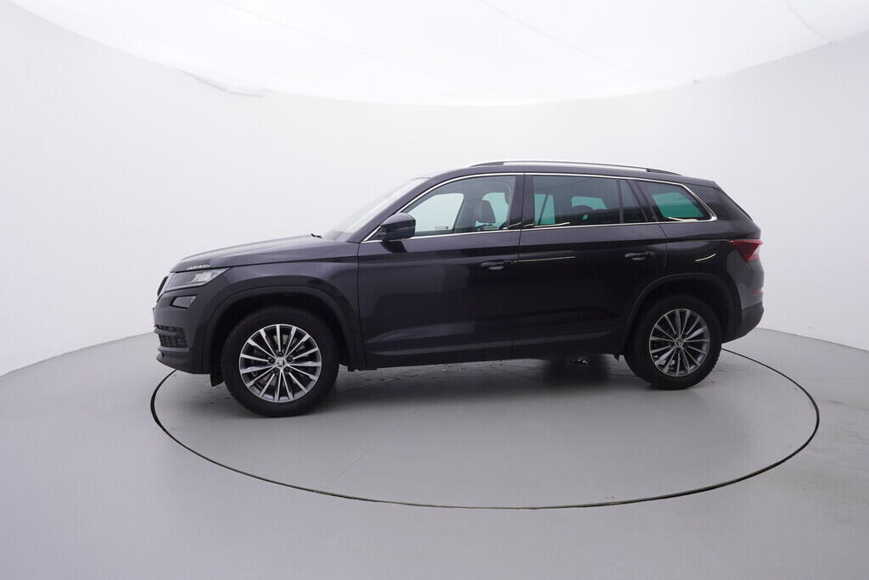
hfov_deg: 77.3
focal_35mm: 22
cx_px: 434
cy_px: 290
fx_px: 543
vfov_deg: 56.2
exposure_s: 1/80
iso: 200
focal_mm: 15
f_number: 5
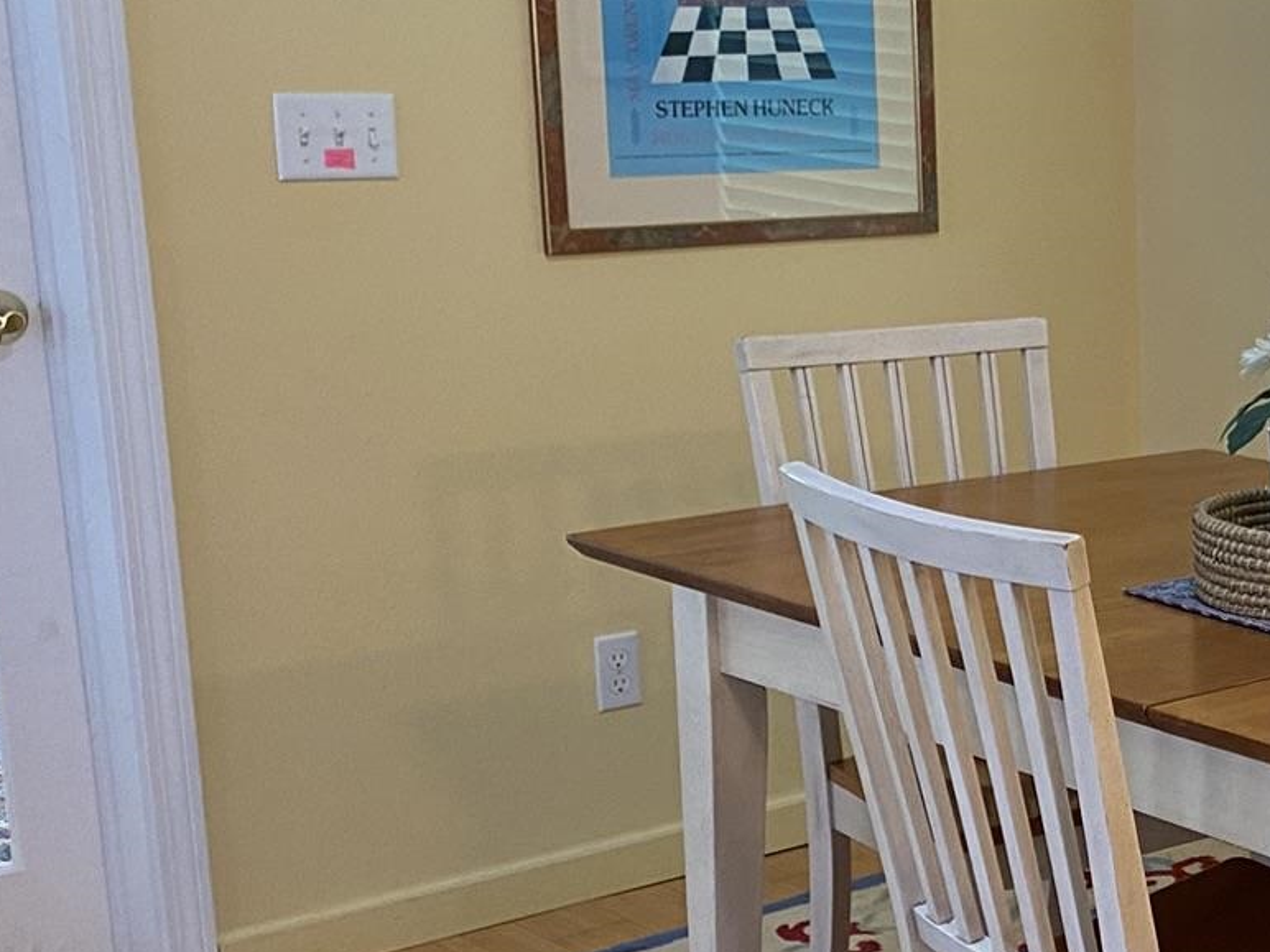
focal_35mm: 69
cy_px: 646
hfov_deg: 25.4
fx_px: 2531
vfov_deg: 21.2
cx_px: 1515
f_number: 1.8
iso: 160
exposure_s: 1/60
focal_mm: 4.25
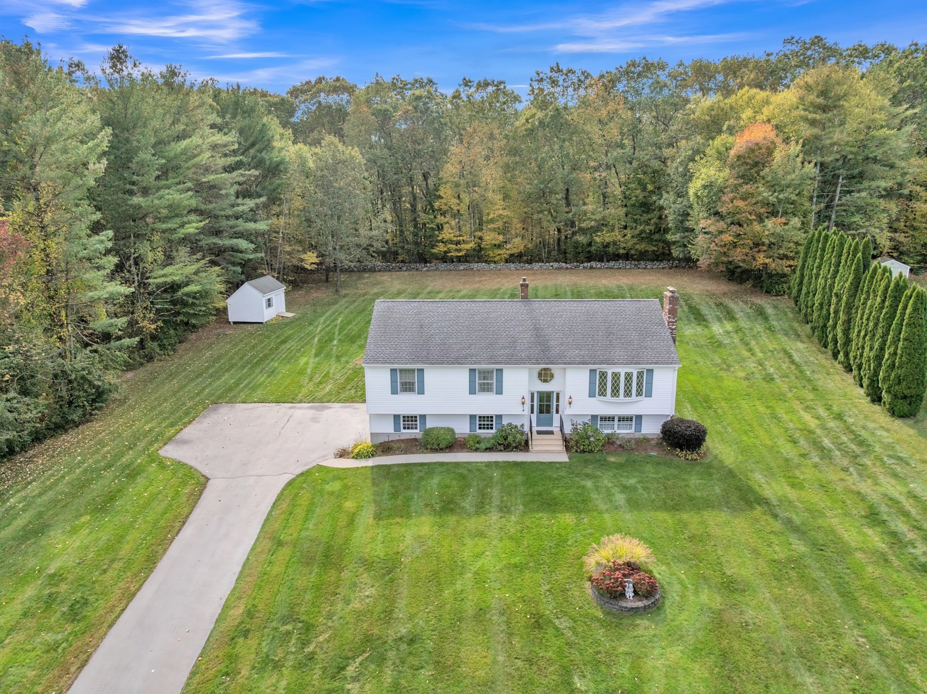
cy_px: 347
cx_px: 464
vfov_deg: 56.8
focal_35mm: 24
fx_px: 642
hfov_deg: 71.6
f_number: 2.8
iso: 410
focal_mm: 12.29
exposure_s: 1/240
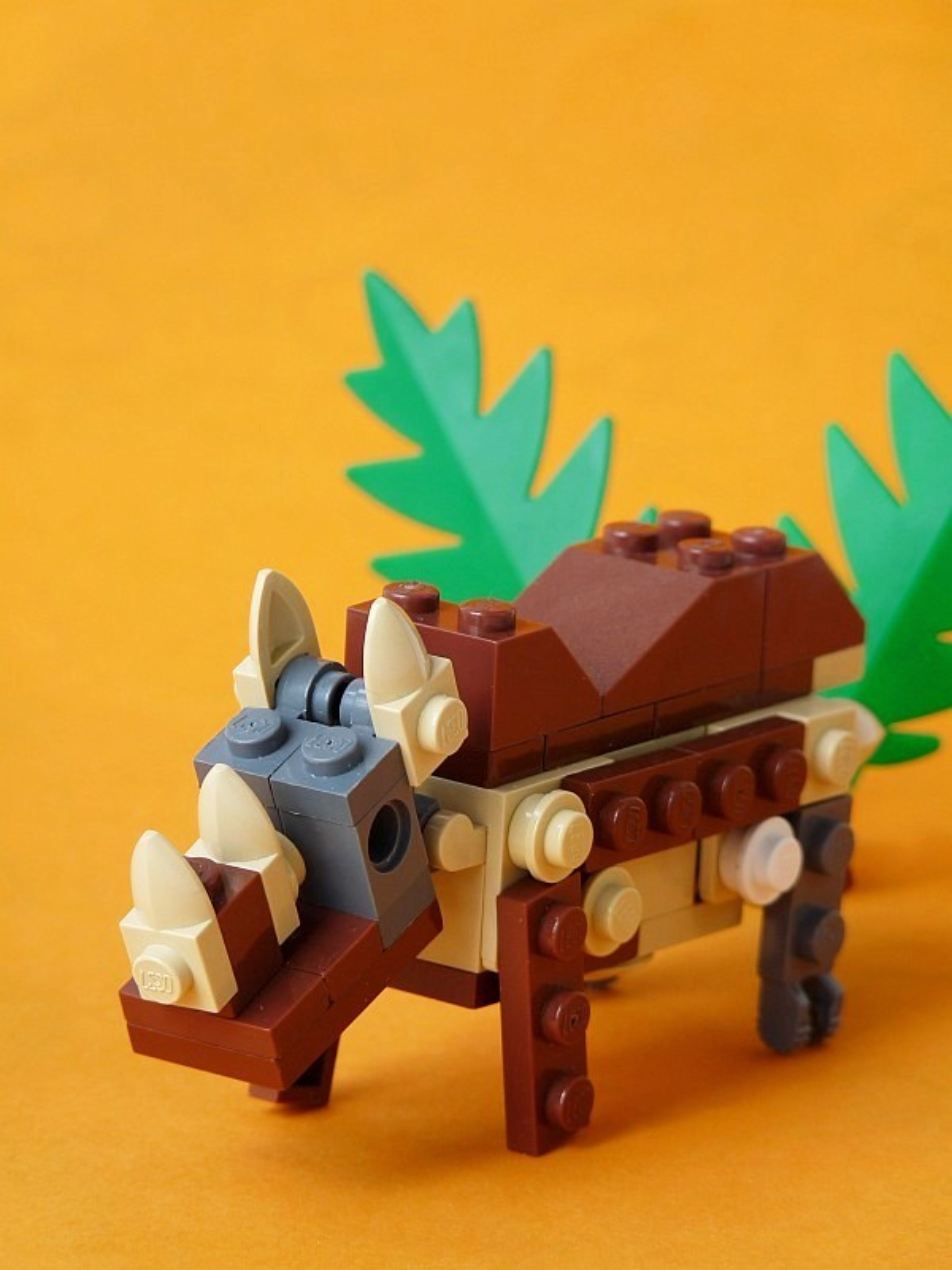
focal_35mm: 296
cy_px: 635
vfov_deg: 6.7
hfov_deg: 5.0
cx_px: 476
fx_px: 10854
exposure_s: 1/200
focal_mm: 52.7
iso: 100
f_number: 4
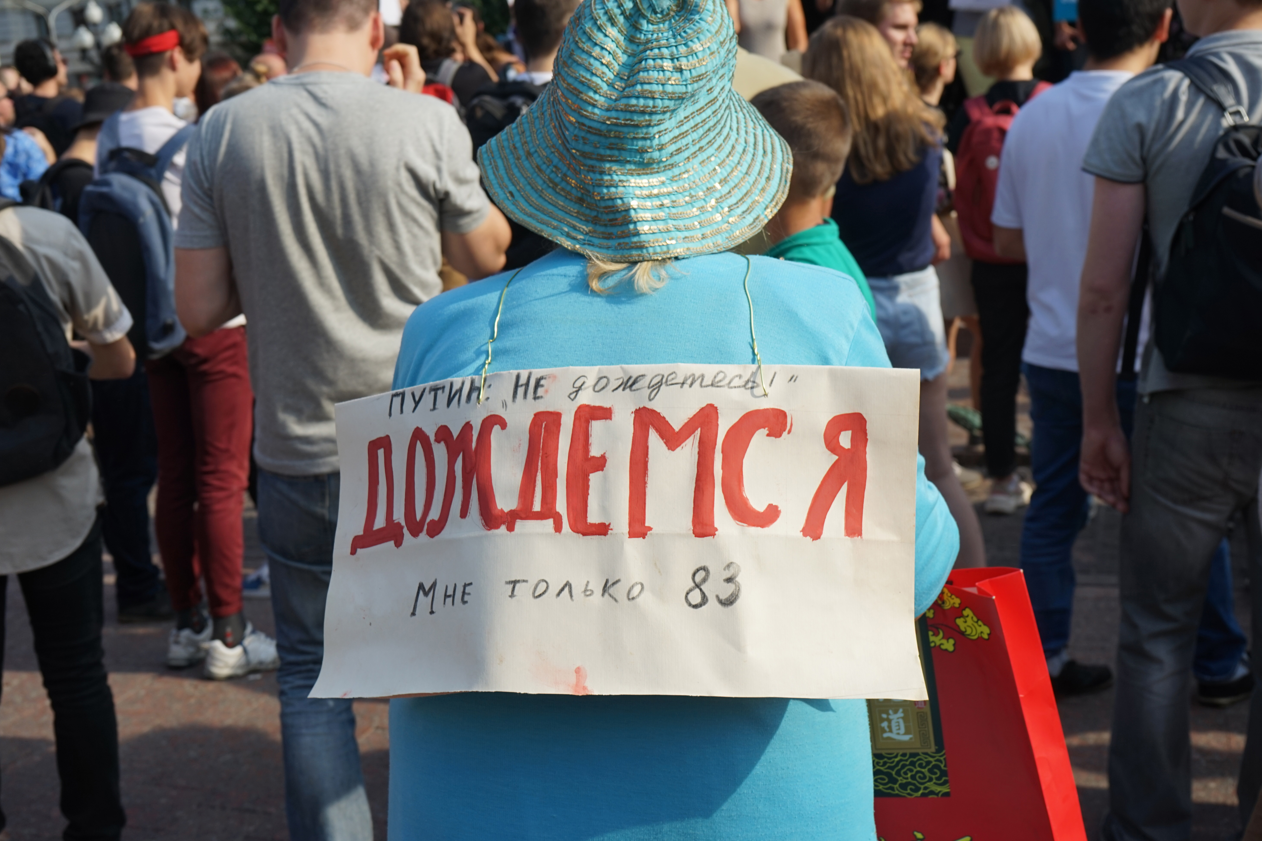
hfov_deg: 44.5
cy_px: 418
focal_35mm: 44
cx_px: 621
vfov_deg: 30.5
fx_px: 1542
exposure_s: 1/250
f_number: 7.1
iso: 100
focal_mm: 43
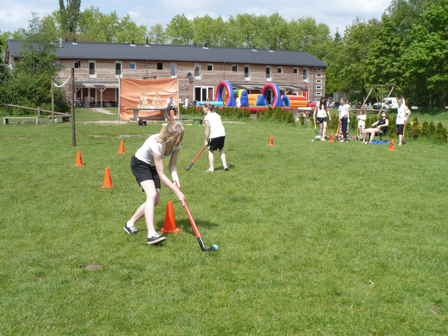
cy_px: 180
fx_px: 582
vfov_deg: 32.2
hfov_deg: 42.1
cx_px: 209
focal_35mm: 45
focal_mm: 7
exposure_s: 1/160
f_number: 8
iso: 100
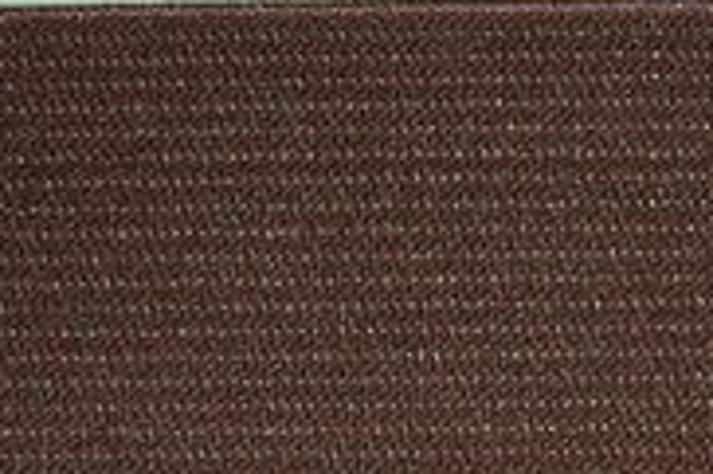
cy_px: 470
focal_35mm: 107
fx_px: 2117
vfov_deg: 12.6
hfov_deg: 18.7
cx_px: 674
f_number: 4.2
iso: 200
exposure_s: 1/60
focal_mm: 26
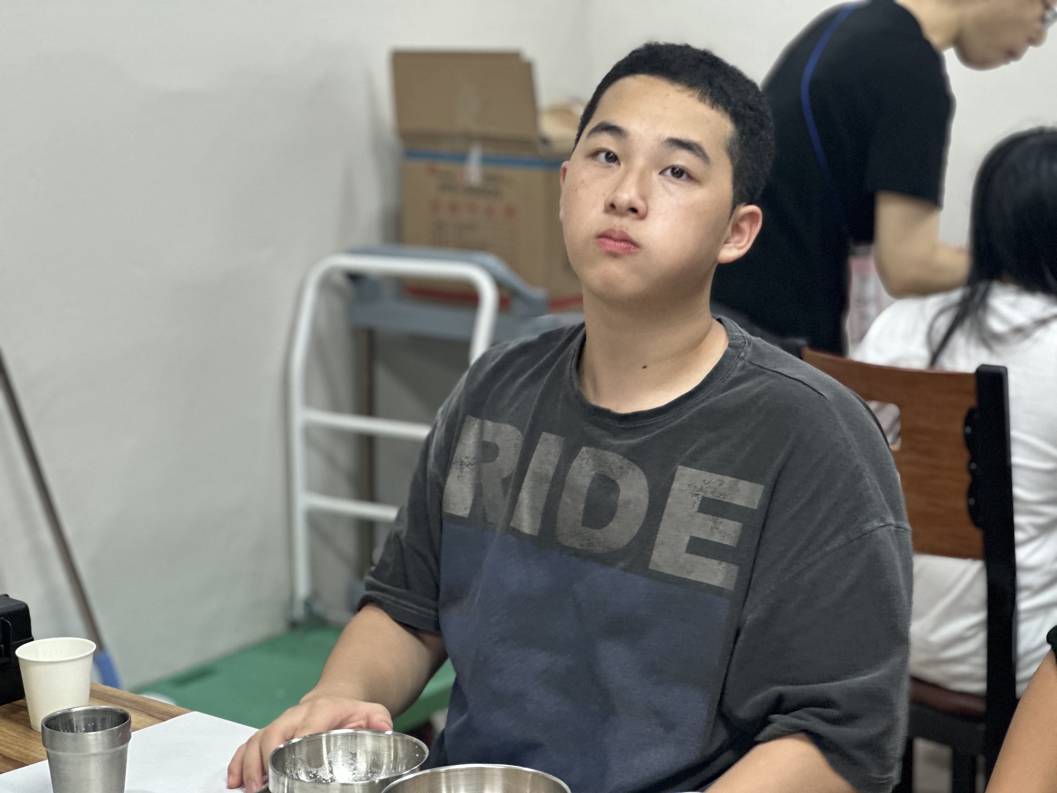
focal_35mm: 77
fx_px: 2351
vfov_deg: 19.1
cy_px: 396
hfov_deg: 25.3
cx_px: 528
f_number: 2.8
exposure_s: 1/40
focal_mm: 9
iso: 320
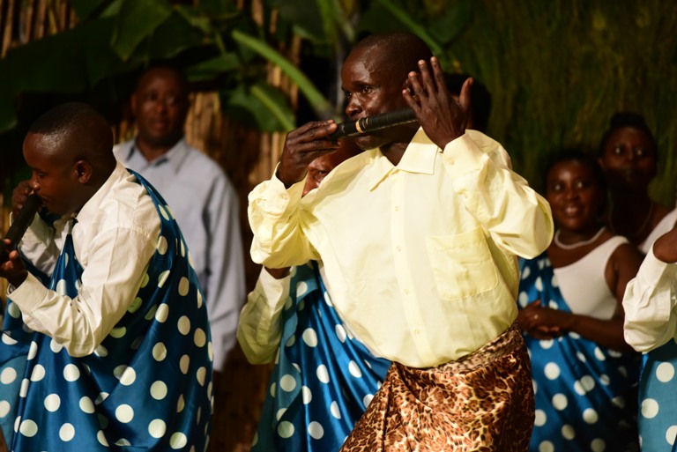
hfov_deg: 10.3
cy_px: 226
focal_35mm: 200
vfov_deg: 6.9
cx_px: 338
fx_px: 3763
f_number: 4
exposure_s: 1/160
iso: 4000
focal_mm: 200
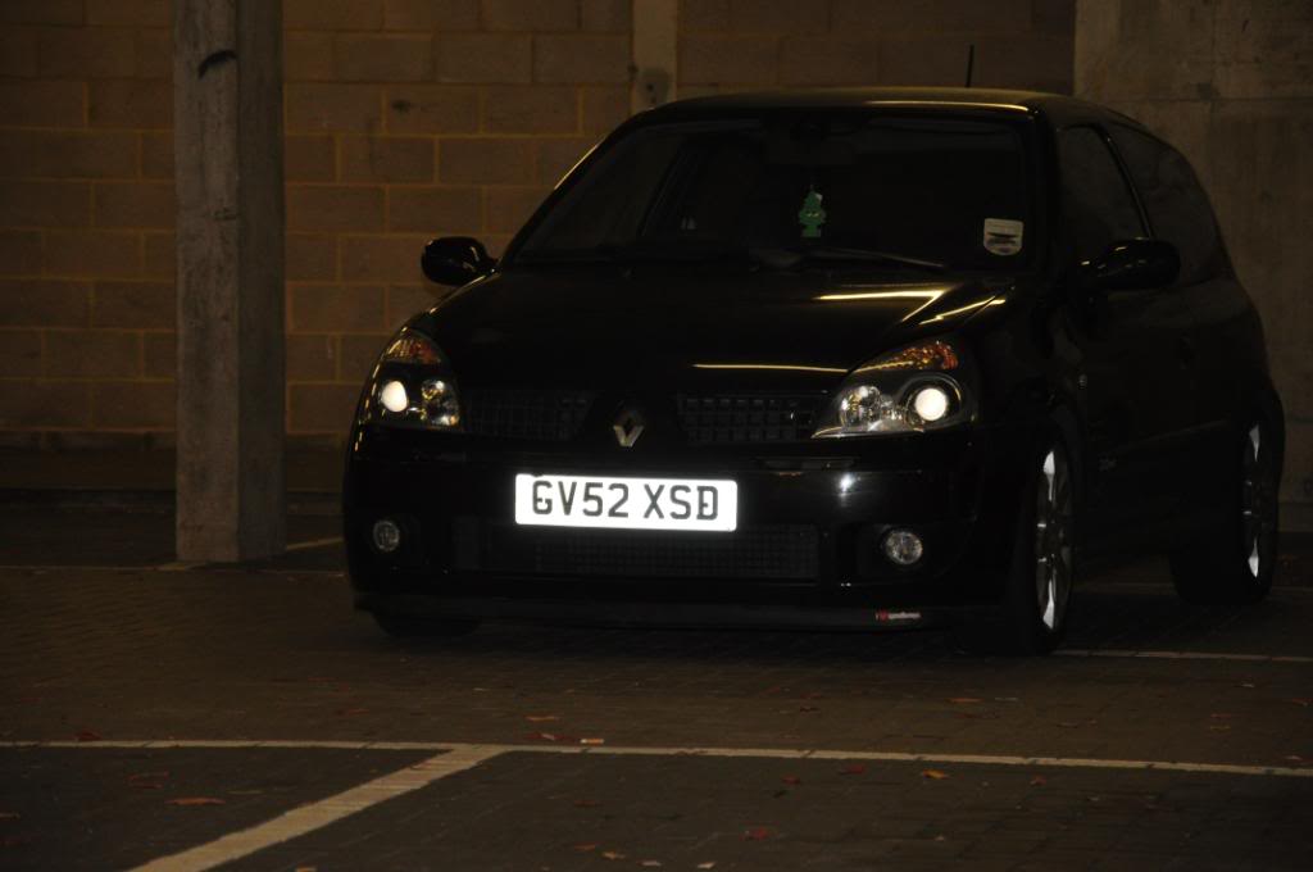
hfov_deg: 13.1
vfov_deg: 8.7
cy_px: 436
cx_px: 656
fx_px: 5737
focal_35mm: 158
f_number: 5.6
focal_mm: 105
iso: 800
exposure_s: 1/60
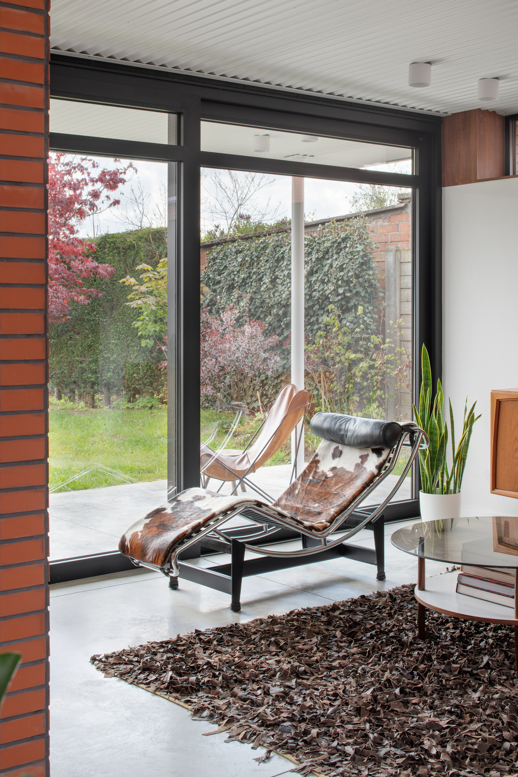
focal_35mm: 45
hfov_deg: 29.9
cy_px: 388
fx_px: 971
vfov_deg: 43.6
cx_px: 259
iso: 100
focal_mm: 45
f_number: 11
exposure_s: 1/20
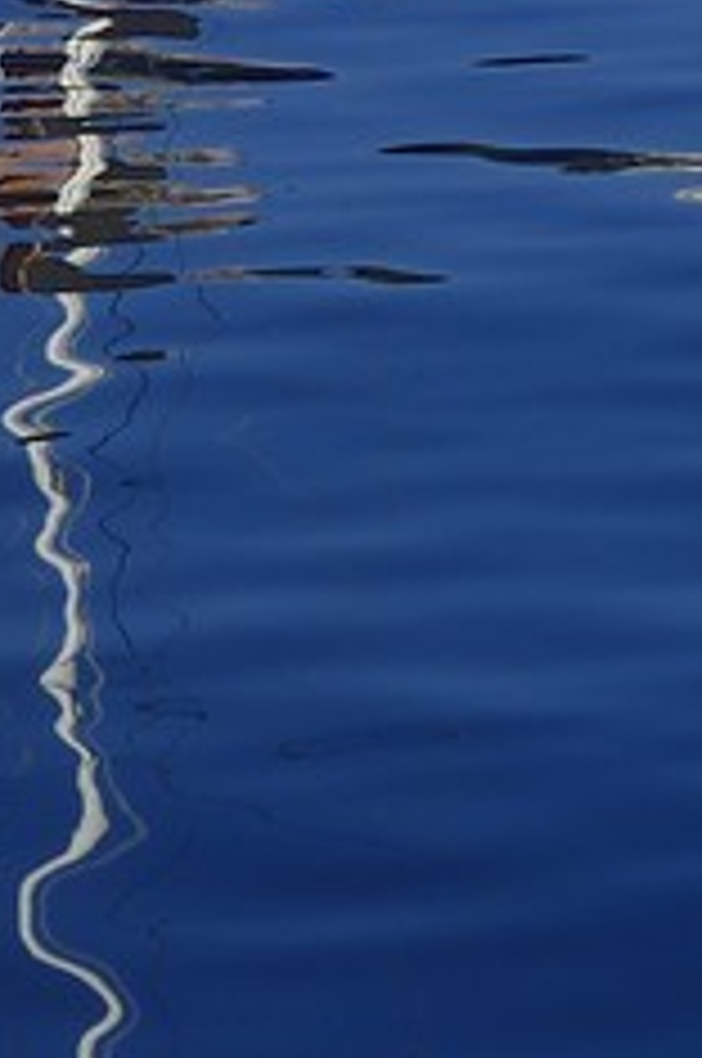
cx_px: 2135
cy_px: -1999
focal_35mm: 327
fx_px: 9592
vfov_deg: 5.9
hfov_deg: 4.1
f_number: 14
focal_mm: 48
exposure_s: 1/250
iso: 200
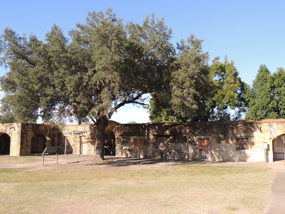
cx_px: 142
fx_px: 272
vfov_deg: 42.9
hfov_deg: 55.4
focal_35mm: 33
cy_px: 107
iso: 100
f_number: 3.2
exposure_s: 1/500
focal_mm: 5.8
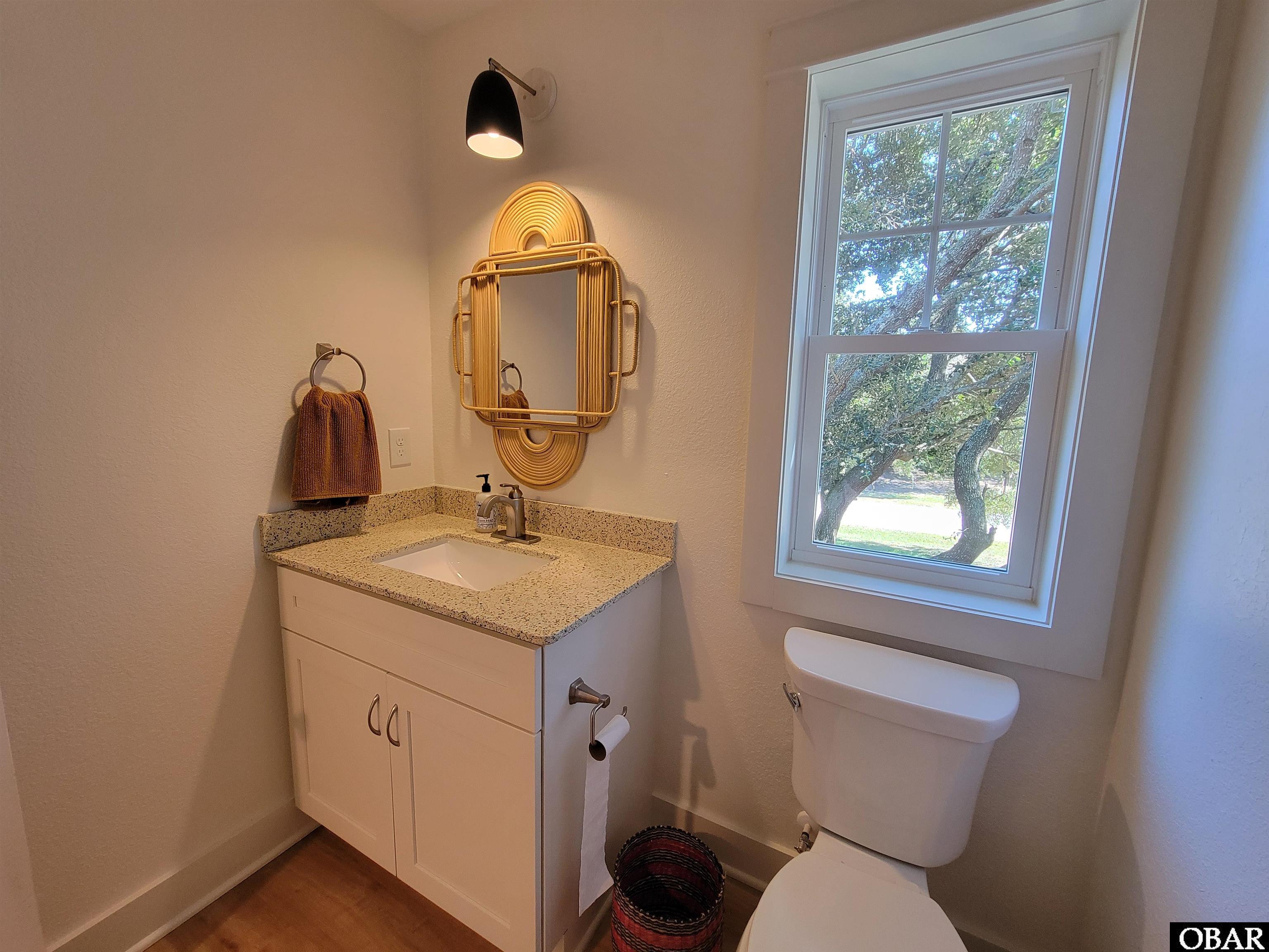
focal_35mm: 13
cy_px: 476
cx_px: 634
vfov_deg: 89.9
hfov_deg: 106.2
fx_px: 477
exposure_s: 1/60
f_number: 2.2
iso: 250
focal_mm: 2.2
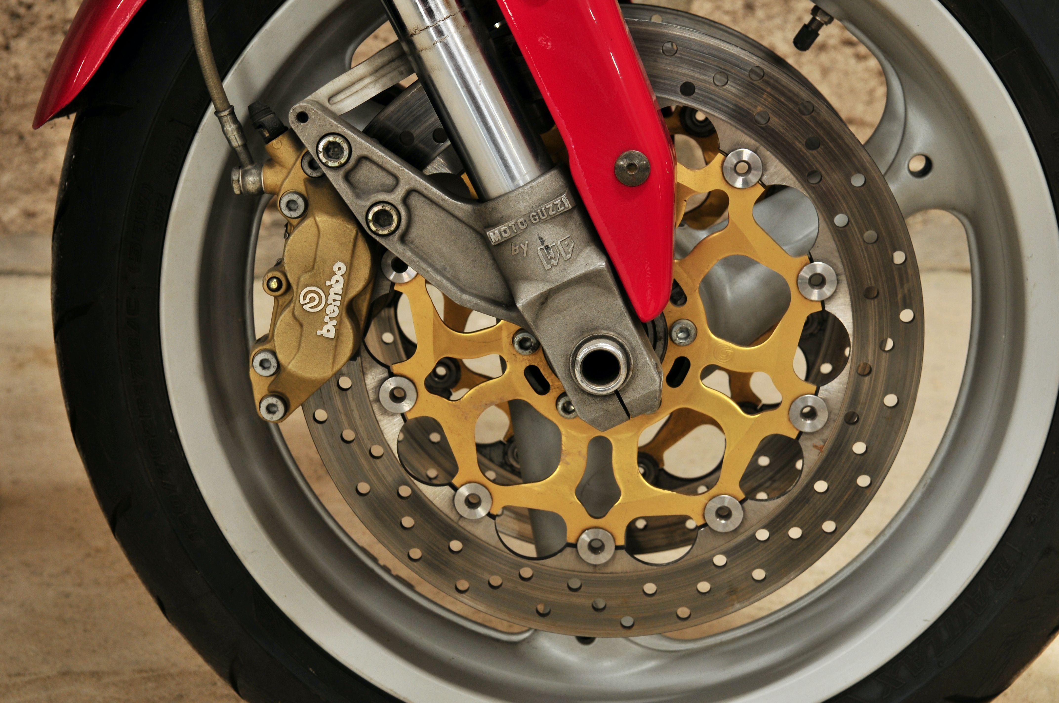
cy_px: 352
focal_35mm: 72
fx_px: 2115
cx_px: 530
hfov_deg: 28.1
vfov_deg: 18.9
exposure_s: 1/3
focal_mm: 48
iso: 200
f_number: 7.1
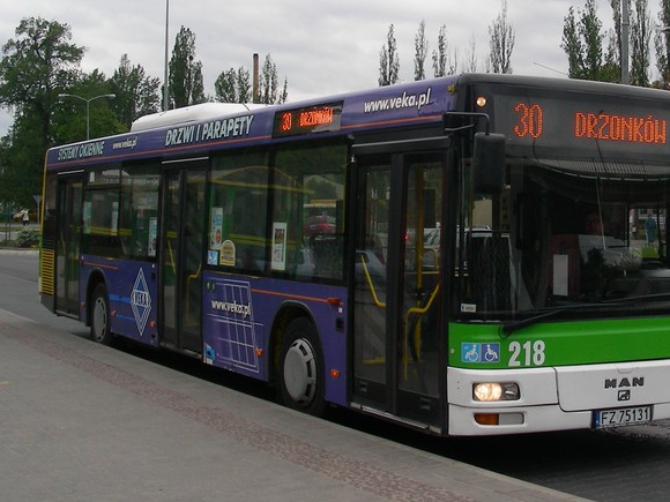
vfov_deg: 24.7
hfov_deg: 32.3
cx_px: 466
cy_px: 158
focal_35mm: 59
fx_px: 1142
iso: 50
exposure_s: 1/186
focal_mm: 6.3
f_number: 4
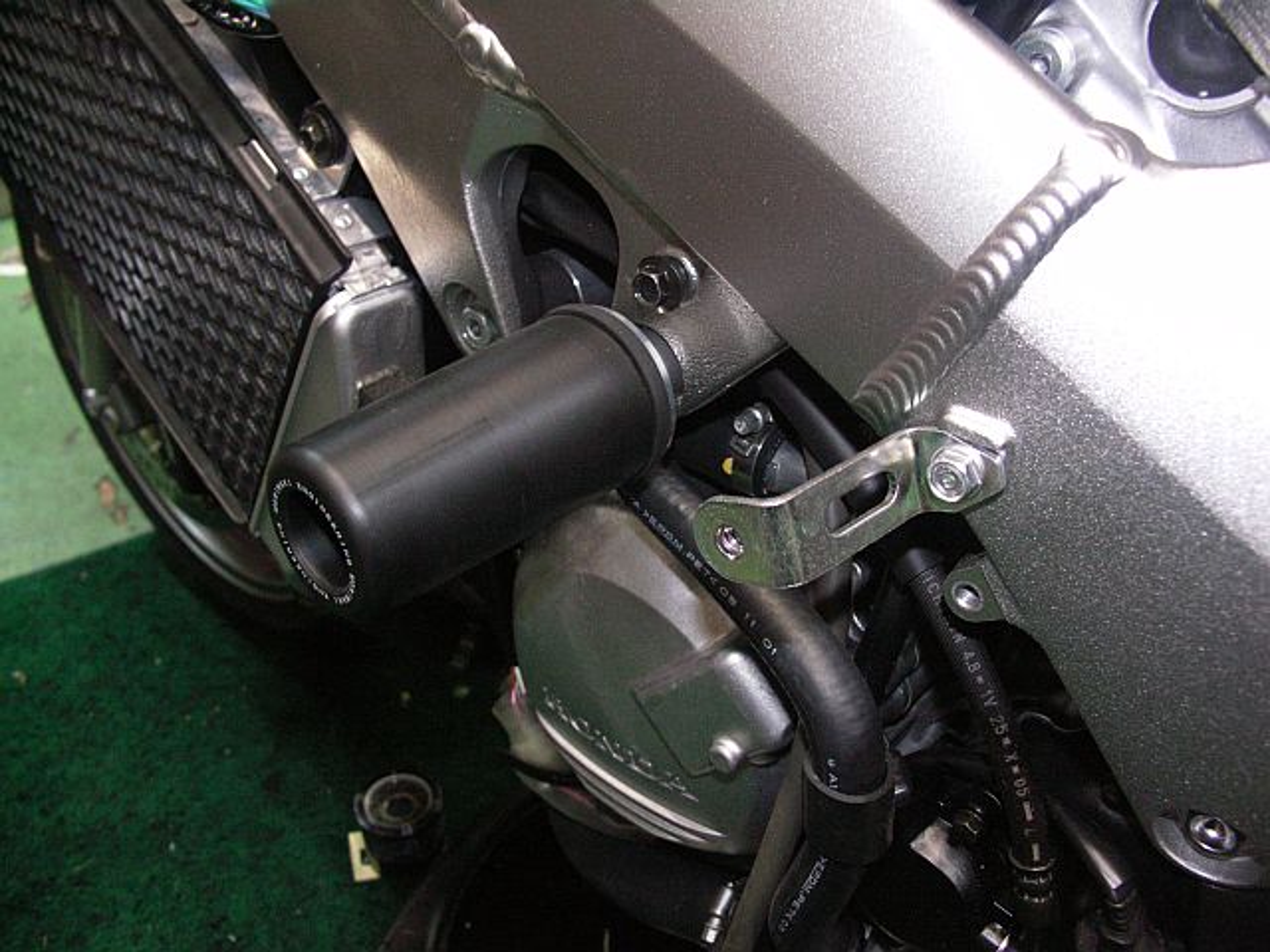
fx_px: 1027
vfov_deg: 49.7
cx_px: 635
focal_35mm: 28
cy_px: 476
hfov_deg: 63.4
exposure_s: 1/10
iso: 400
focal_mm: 7.2
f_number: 2.8
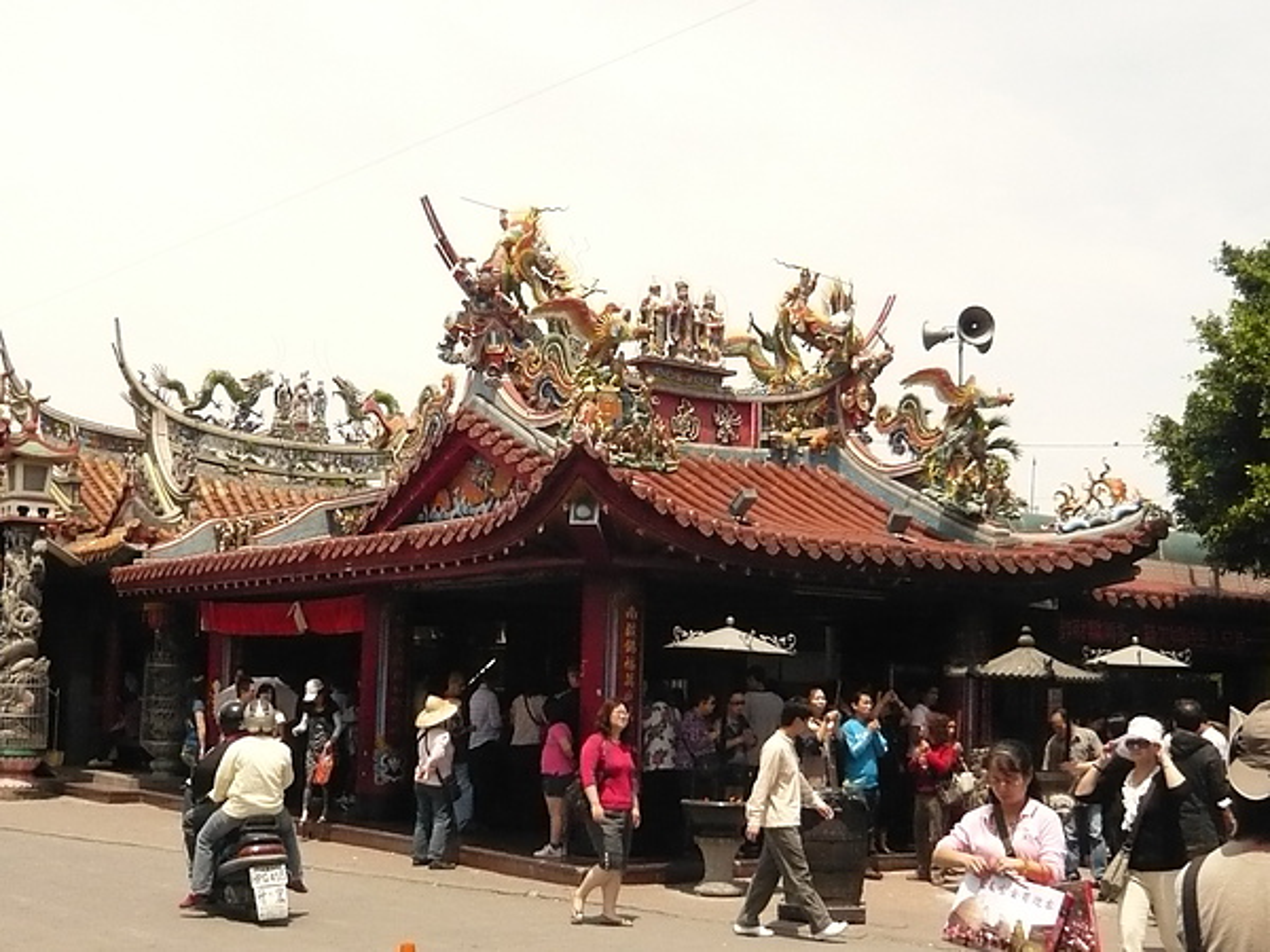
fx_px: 1761
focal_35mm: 48
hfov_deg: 39.7
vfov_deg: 30.3
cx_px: 635
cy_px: 476
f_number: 9
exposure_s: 1/500
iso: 400
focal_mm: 5.2
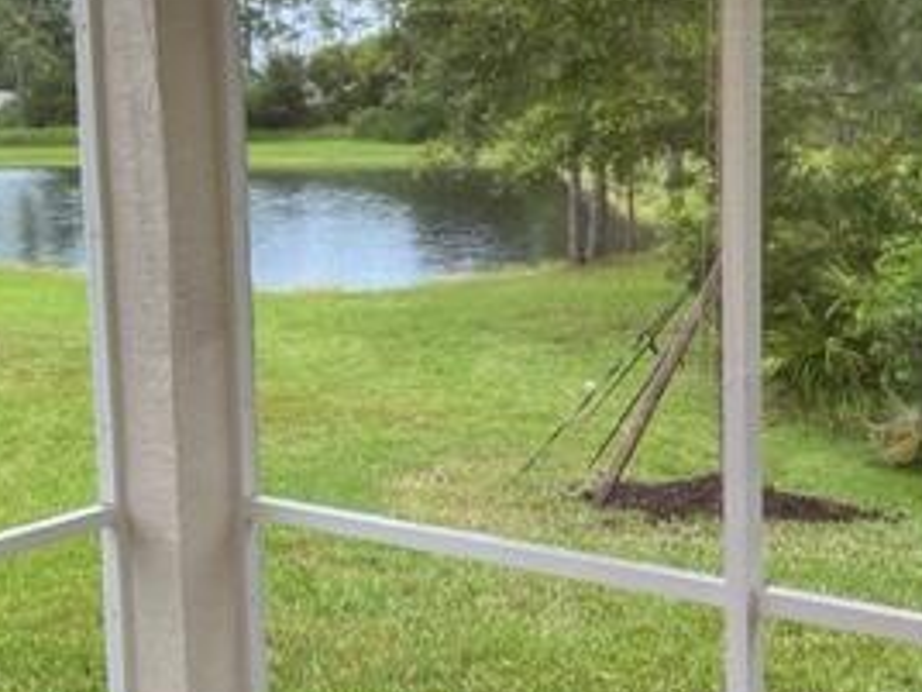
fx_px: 1651
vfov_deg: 23.6
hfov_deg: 31.1
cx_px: 361
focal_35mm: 62
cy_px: 303
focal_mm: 5.7
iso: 100
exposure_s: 1/120
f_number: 1.5
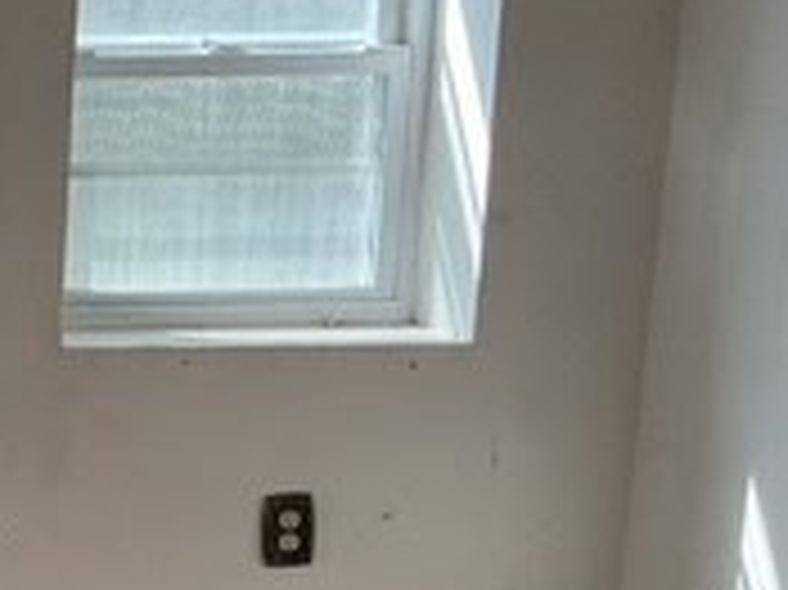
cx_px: -482
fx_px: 2411
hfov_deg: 16.5
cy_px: 549
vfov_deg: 13.8
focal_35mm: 106
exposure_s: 1/120
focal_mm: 3
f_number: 1.8
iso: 20
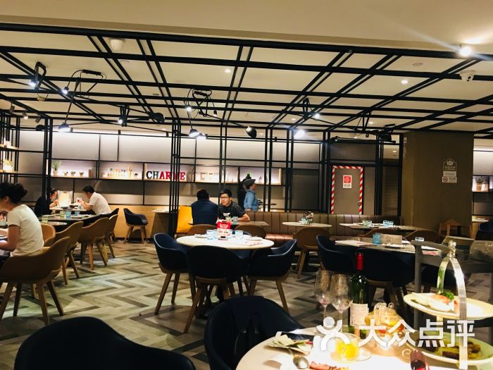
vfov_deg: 48.2
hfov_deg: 61.7
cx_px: 246
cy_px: 185
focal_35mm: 29
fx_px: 413
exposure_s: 1/10
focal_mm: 4.15
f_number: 2.2
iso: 80
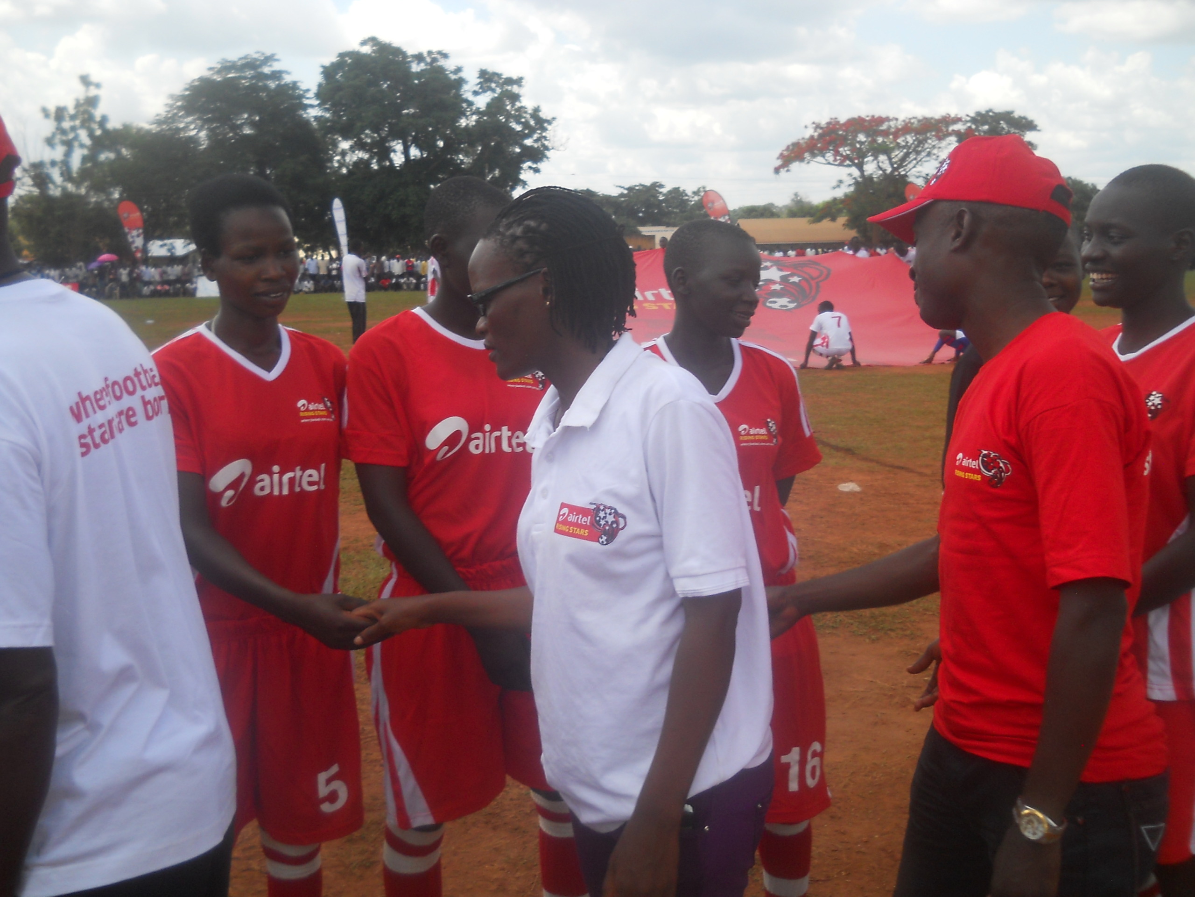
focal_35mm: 41
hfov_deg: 45.8
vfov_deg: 35.1
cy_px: 448
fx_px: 1415
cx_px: 598
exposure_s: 1/200
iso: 80
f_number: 5.5
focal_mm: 6.72
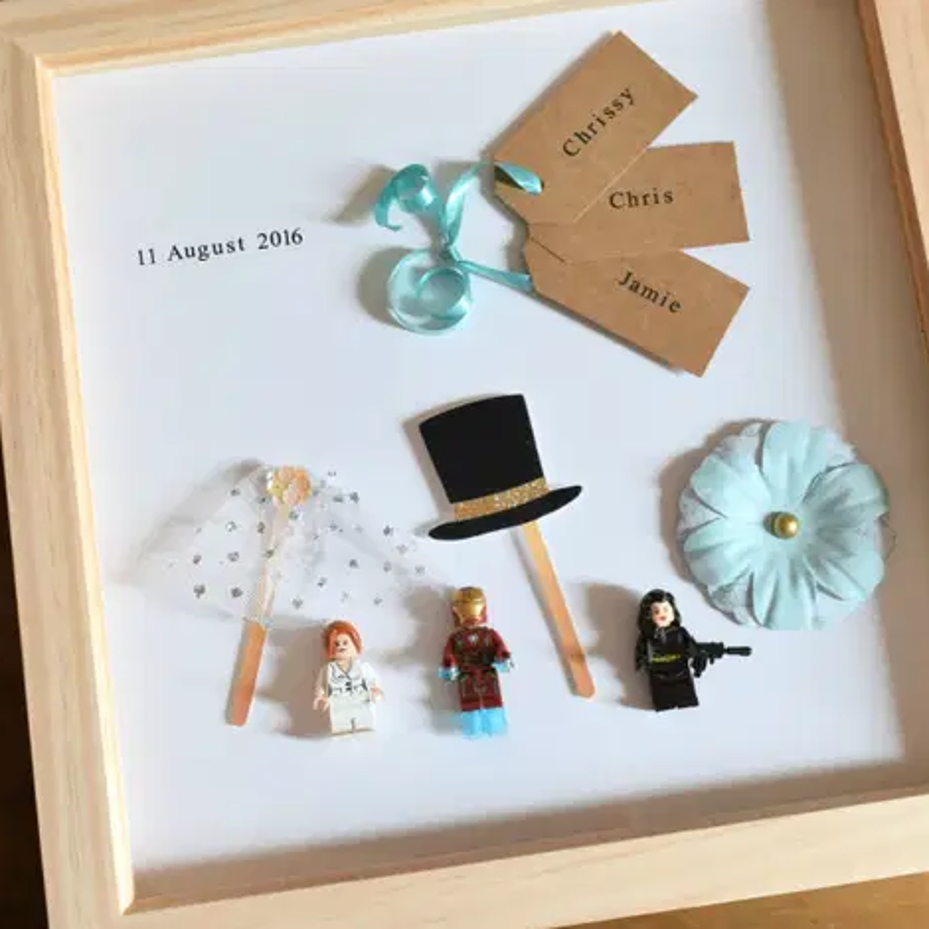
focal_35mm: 57
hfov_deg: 30.2
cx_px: 478
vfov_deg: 30.2
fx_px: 1720
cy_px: 472
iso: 100
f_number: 10
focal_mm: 29
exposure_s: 1/1.6
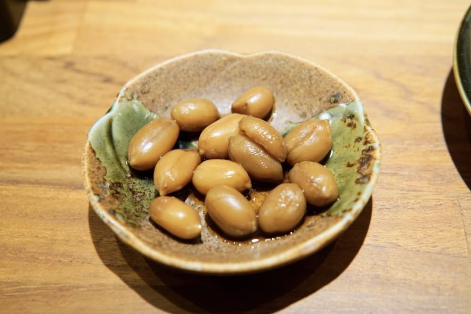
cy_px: 157
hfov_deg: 43.6
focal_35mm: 45
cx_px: 236
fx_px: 589
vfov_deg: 29.8
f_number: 4
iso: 400
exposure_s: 1/60
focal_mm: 30
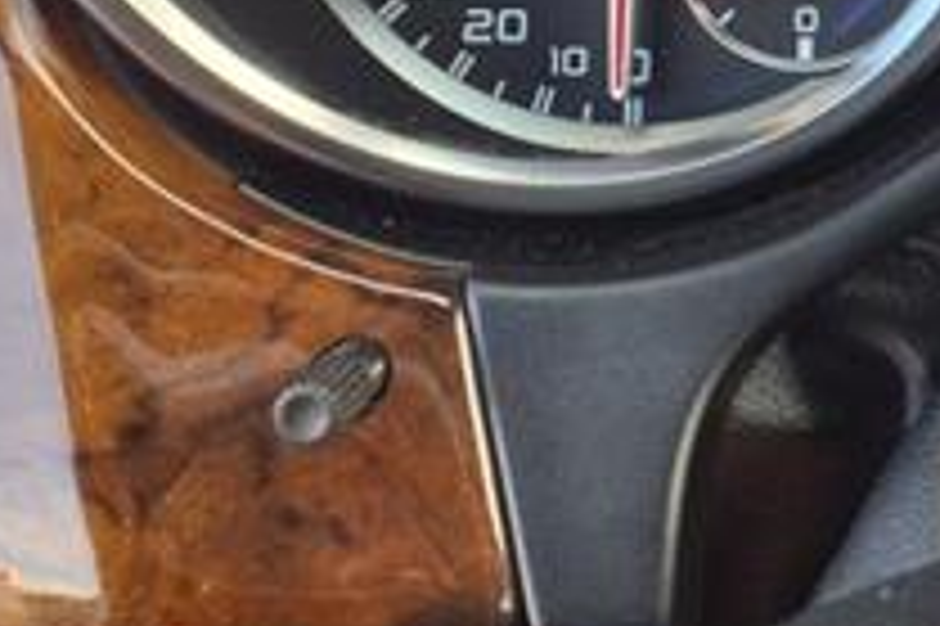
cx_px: 1246
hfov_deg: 21.3
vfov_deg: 14.7
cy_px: -315
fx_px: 2244
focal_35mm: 86
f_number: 1.9
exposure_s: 1/120
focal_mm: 3.58
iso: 50
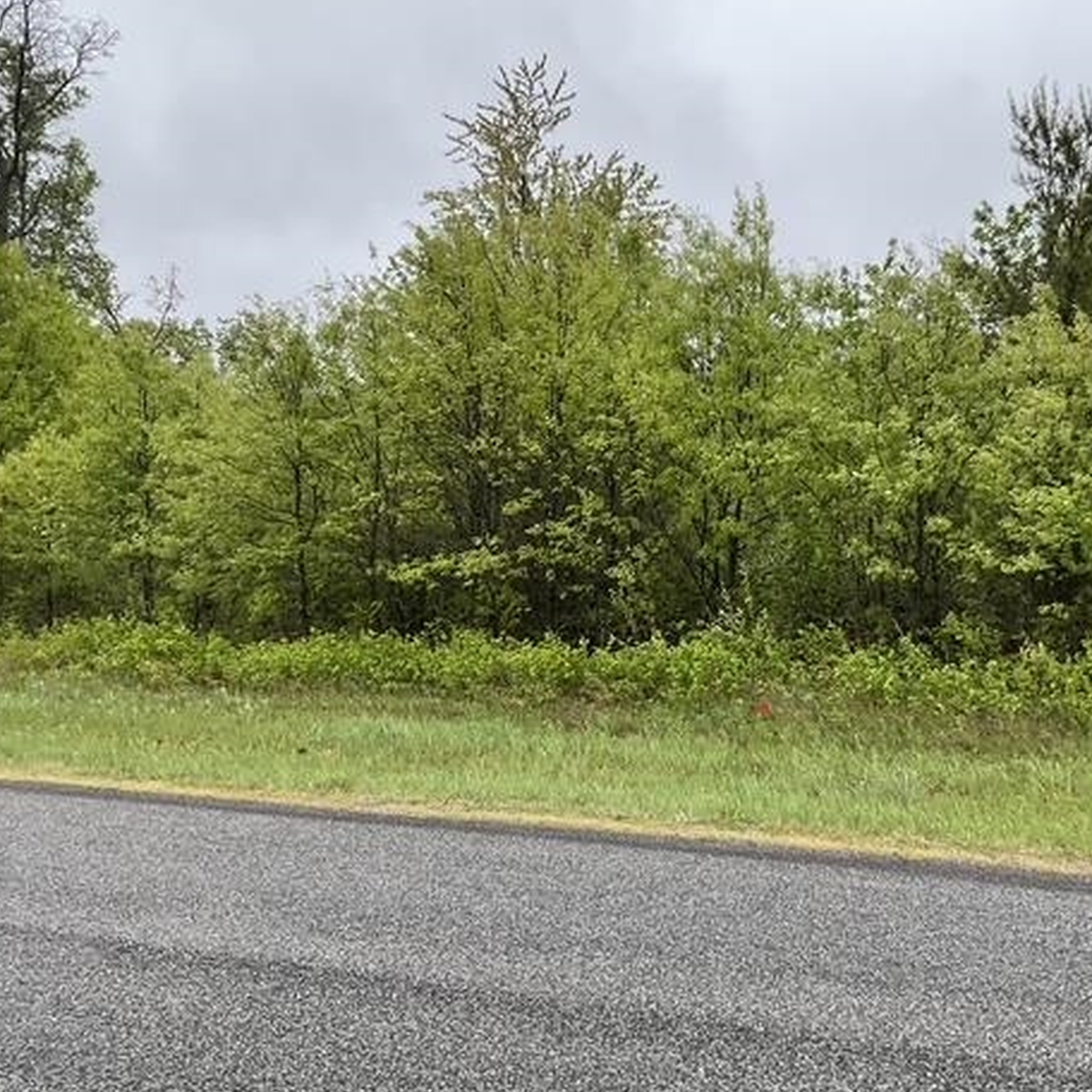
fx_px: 1285
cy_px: 544
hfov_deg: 45.6
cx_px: 694
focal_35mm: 36
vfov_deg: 46.0
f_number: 1.8
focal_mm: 3
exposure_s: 1/586
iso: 16
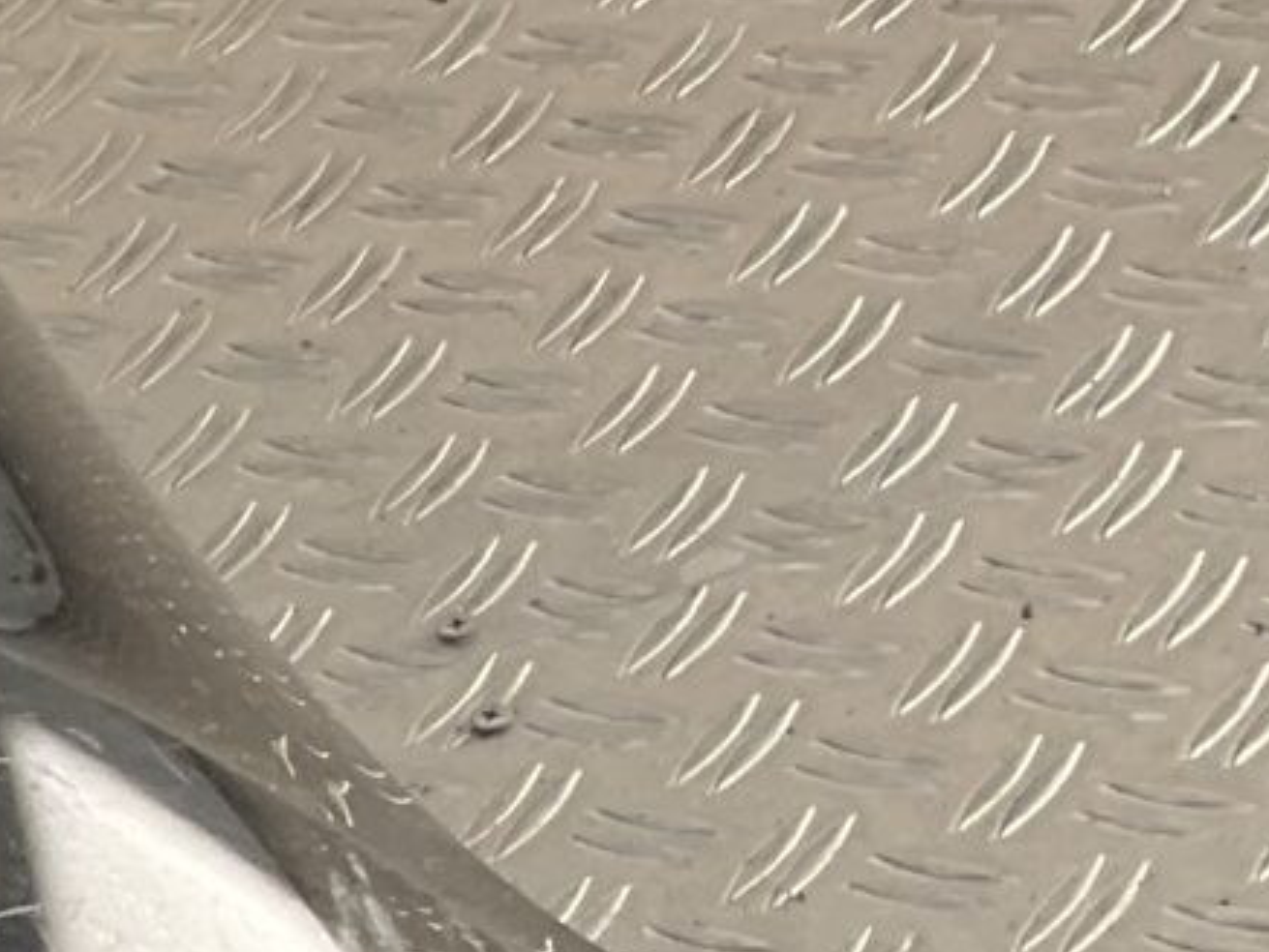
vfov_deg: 8.4
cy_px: 1756
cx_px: -1713
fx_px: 6234
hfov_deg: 10.2
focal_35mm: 170
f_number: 1.8
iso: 20
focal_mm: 3
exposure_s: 1/120
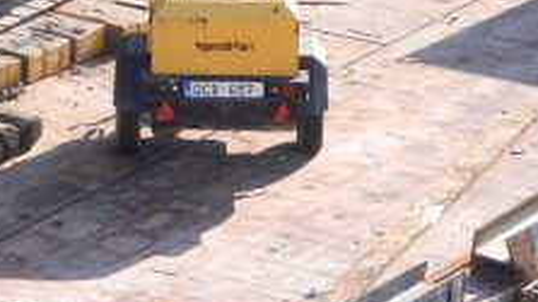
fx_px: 5074
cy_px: -406
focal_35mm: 356
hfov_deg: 6.0
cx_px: -19
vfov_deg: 3.4
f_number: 4.9
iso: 160
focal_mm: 16.3
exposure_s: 1/400
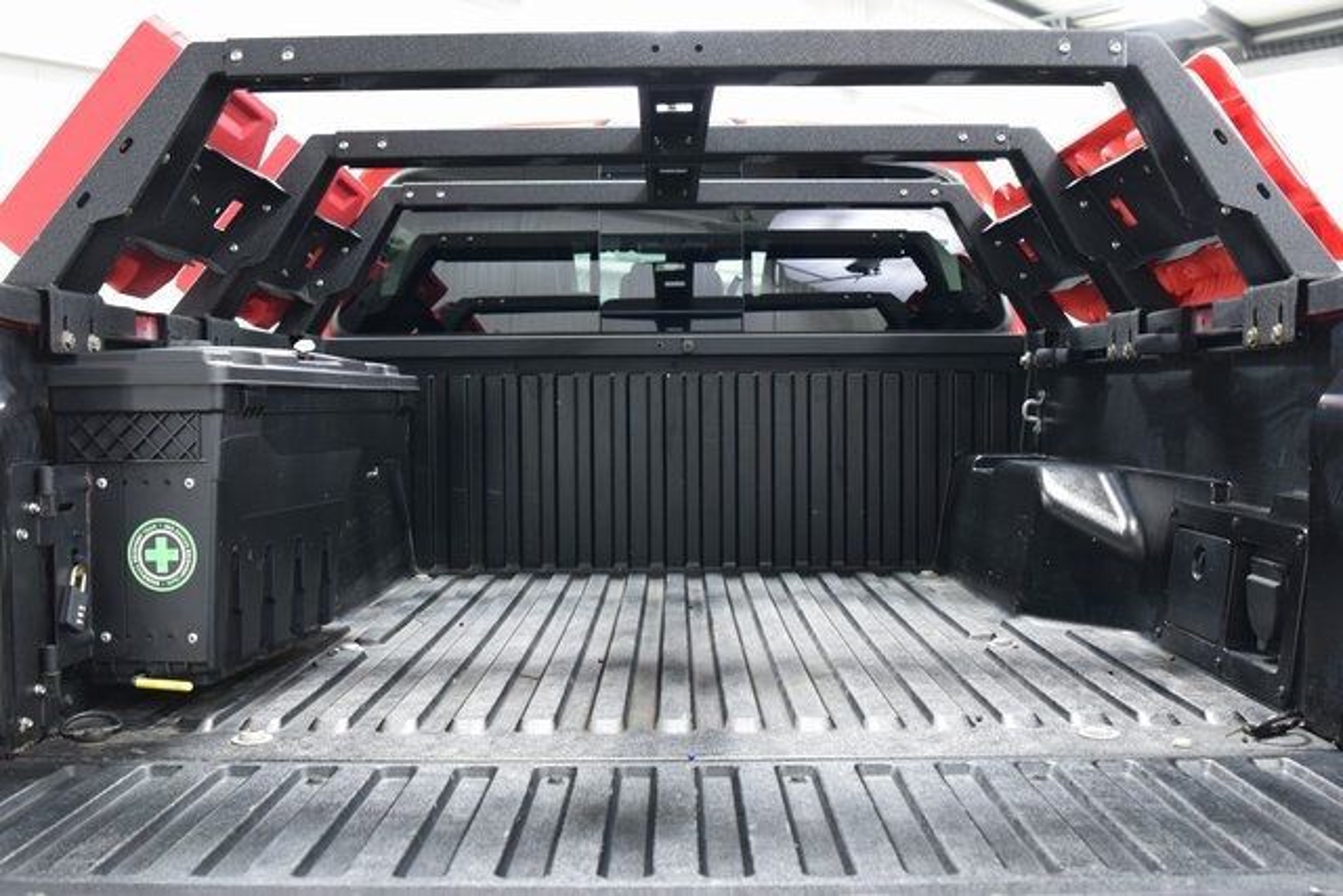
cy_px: 448
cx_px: 672
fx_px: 1343
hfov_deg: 53.1
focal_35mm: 36
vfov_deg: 36.9
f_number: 5
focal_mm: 24
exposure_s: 1/15
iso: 1600
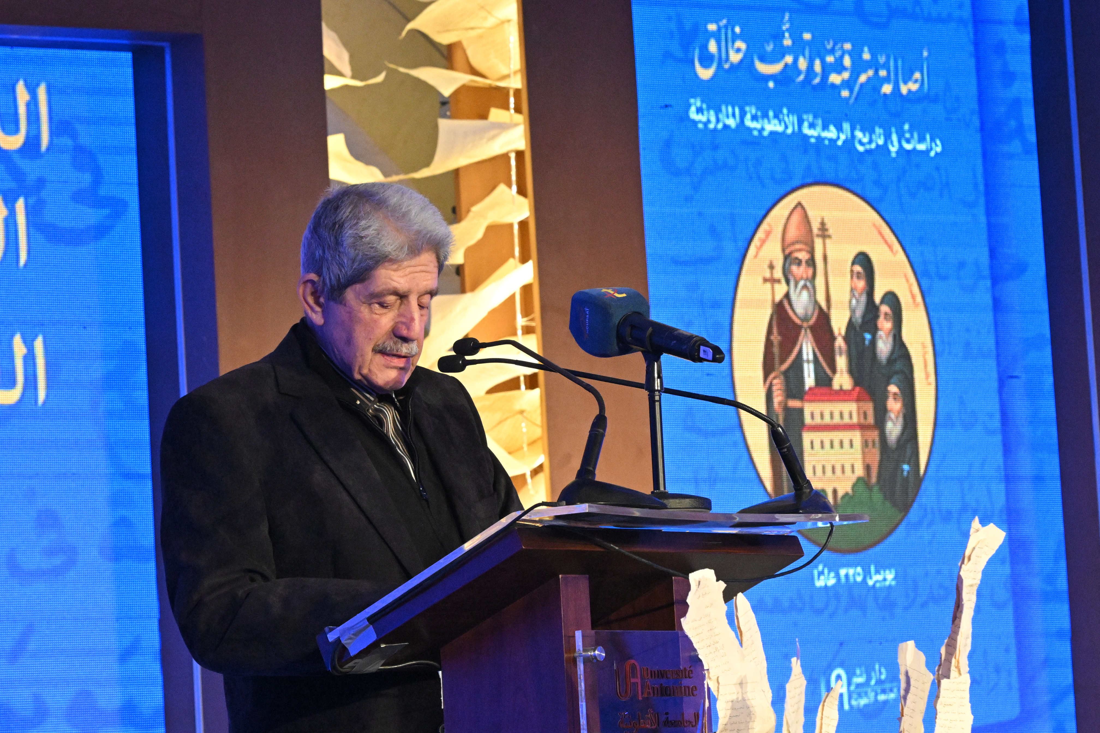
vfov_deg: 7.6
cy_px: 366
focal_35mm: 180
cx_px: 550
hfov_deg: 11.4
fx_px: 5500
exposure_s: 1/200
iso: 8000
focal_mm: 120
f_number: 7.1
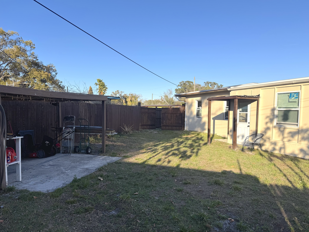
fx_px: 214
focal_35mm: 24
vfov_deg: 56.8
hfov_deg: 71.6
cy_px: 116
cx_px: 154
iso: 80
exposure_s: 1/3802
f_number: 1.78
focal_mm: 6.76
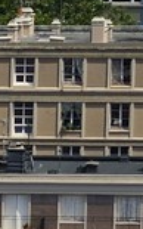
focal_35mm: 1416
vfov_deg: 1.5
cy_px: 743
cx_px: -974
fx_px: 8821
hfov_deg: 0.9
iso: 200
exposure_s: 1/250
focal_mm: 135
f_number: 13
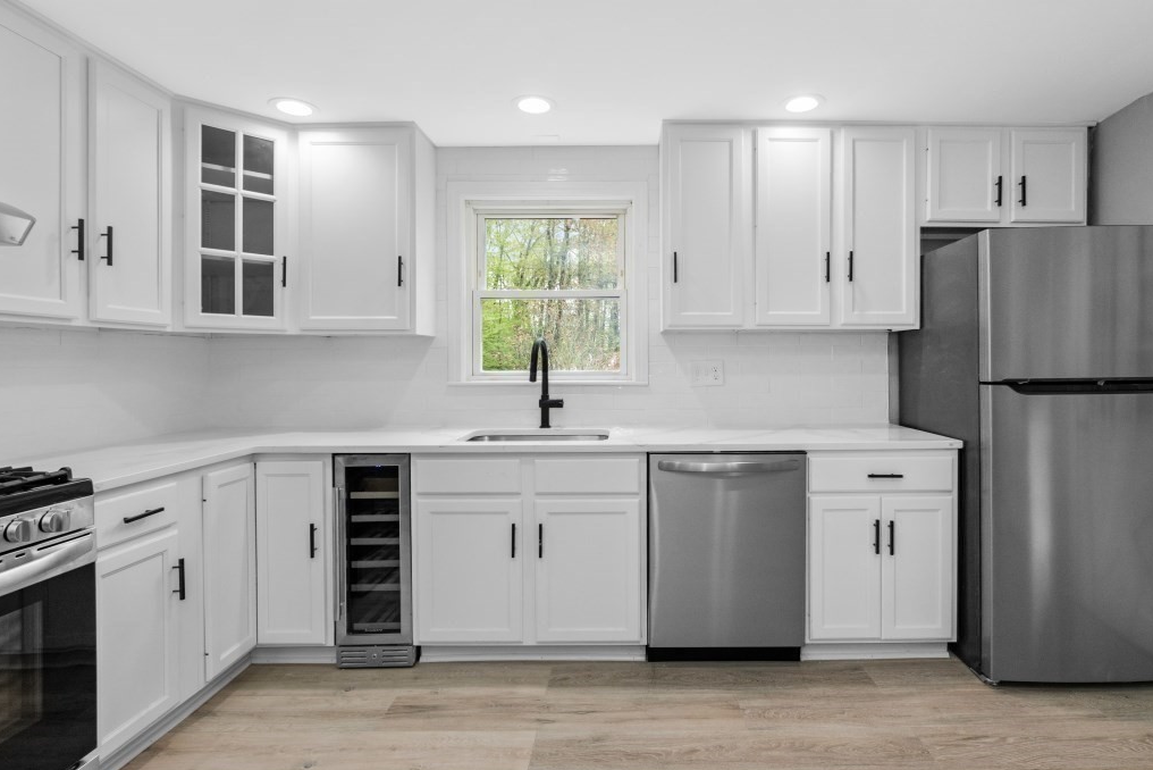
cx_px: 612
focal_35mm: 17
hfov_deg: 93.1
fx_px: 545
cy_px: 363
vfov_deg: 70.4
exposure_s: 1/80
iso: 500
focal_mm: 10
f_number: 6.3
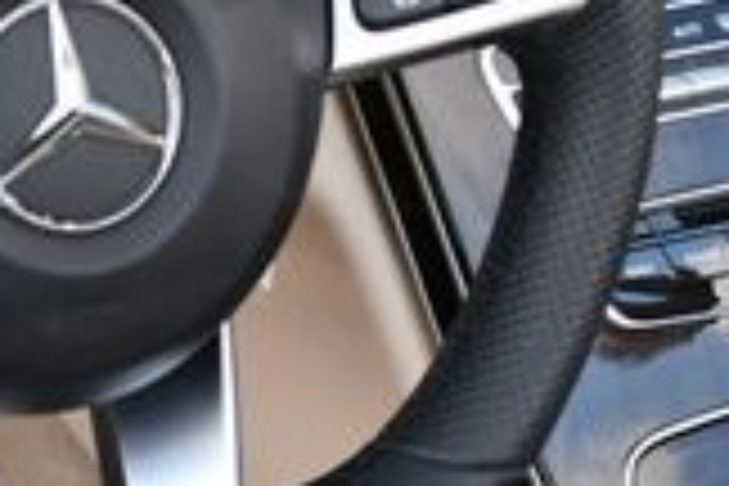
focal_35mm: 158
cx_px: 90
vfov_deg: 8.7
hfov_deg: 12.9
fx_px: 3199
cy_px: 54
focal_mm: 20
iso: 400
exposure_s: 1/250
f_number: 4.5
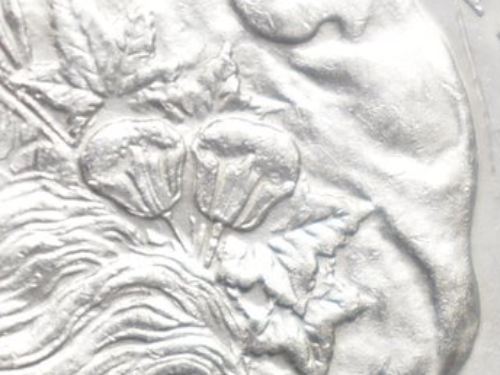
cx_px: 78
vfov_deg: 3.8
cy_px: 450
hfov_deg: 5.1
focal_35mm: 391
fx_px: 5653
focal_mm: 55
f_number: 5.6
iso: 560
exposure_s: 1/100
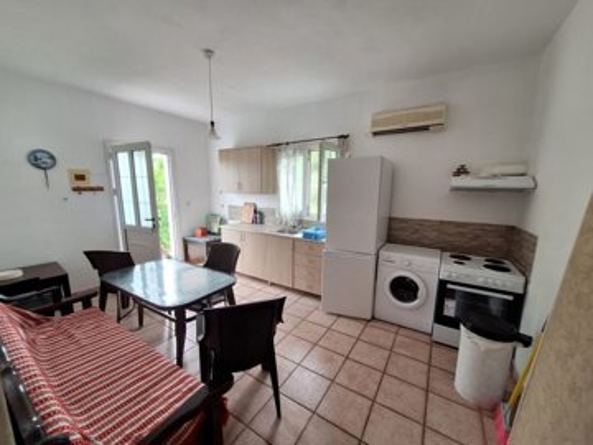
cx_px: 296
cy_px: 222
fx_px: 223
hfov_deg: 106.2
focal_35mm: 13
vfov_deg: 89.9
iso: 80
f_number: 2.2
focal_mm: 1.74
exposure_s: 1/50
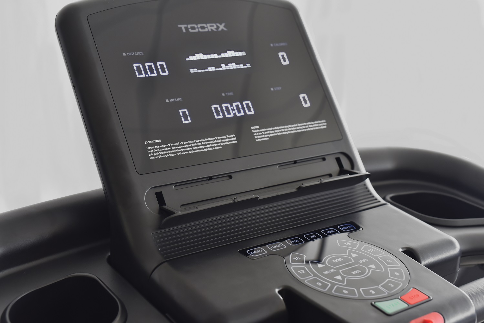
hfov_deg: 39.6
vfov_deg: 27.0
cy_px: 162
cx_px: 242
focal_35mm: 50
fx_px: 672
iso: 800
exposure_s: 1/50
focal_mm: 50
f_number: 5
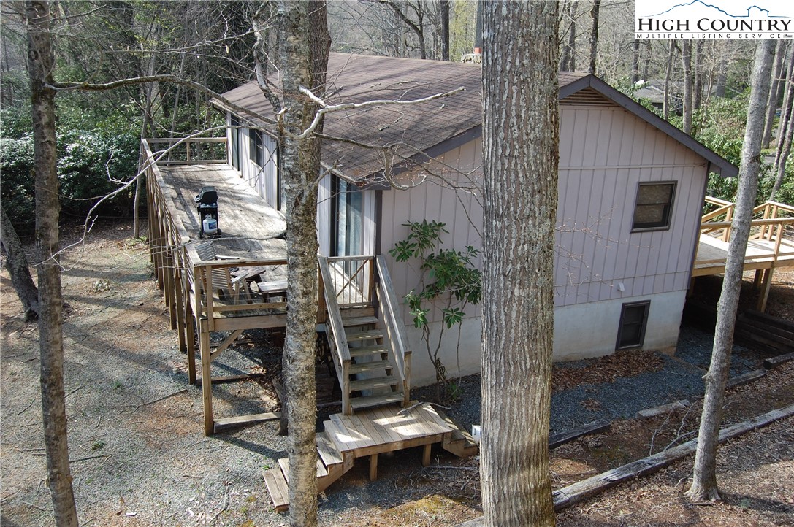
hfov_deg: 62.0
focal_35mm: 30
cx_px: 397
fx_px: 661
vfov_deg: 43.5
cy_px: 264
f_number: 6.3
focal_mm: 20
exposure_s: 1/160
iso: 200
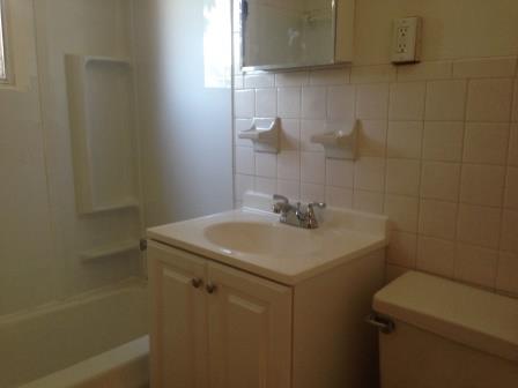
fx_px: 494
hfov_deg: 55.4
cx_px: 259
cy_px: 194
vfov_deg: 42.9
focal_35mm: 33
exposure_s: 1/20
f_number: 2.4
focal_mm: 4.12
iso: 100
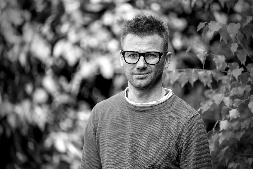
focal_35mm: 200
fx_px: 1405
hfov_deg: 10.3
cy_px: 84
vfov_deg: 6.9
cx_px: 126
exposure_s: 1/400
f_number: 2.8
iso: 64
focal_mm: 200
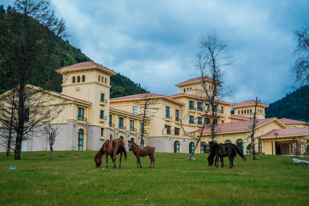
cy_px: 103
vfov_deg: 25.5
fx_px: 455
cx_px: 154
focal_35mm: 53
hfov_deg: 37.5
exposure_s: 1/2900
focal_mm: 35
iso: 160
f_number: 2
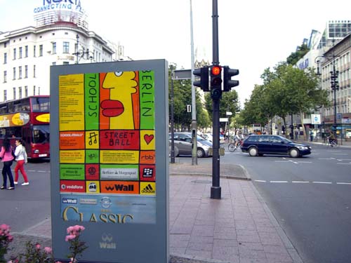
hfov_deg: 49.0
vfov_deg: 37.7
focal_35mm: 38
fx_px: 385
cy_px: 132
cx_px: 176
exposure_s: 1/250
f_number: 2.7
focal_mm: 6.2
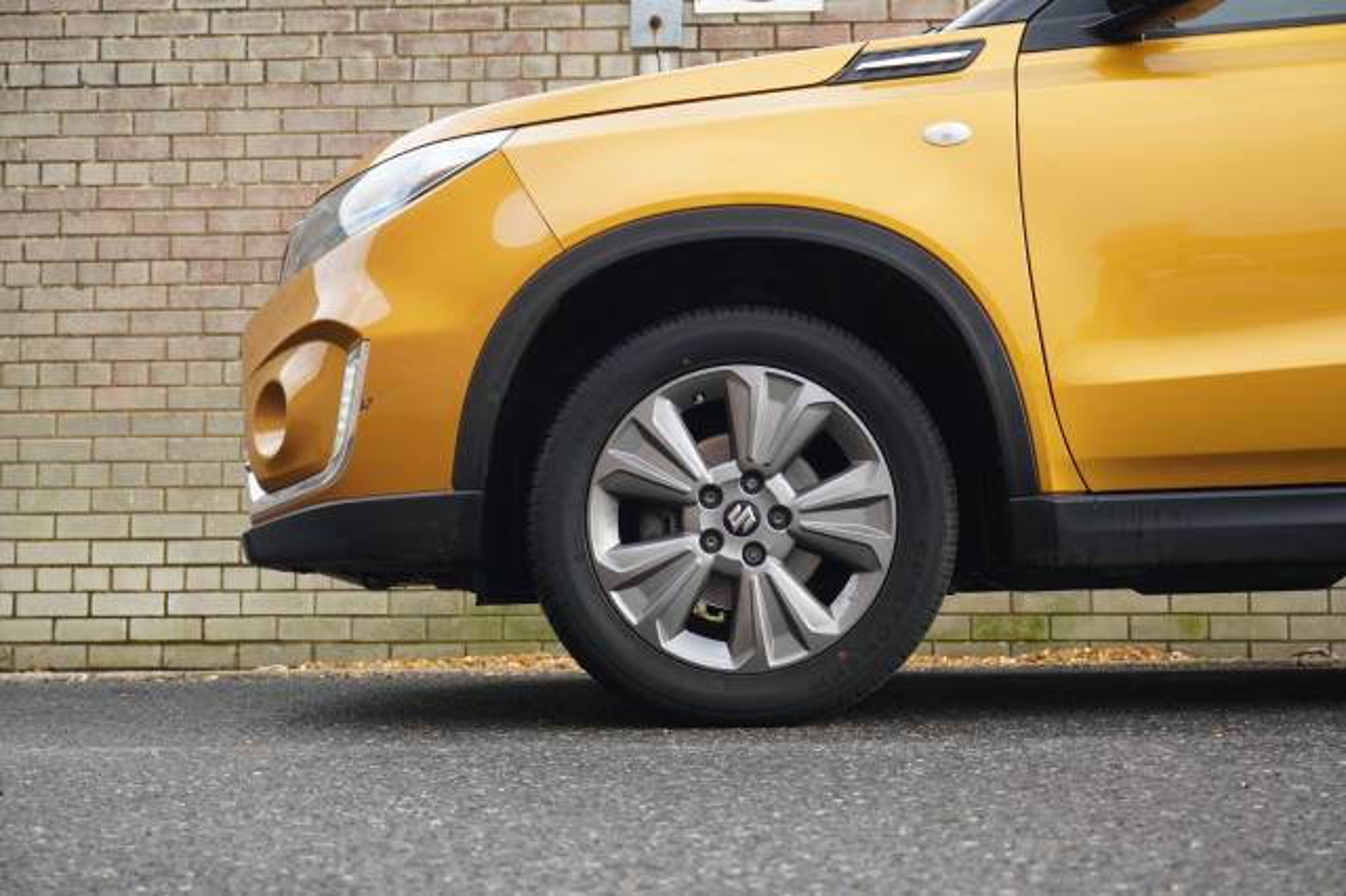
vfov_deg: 24.4
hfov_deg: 36.0
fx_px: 2074
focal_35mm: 56
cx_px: 673
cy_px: 448
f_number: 5.6
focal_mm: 37
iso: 400
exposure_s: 1/160
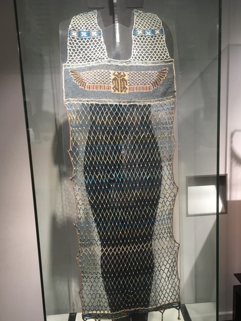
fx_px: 306
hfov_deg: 42.9
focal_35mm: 33
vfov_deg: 55.2
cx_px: 135
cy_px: 176
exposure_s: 1/33
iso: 100
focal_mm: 4.15
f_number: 2.2
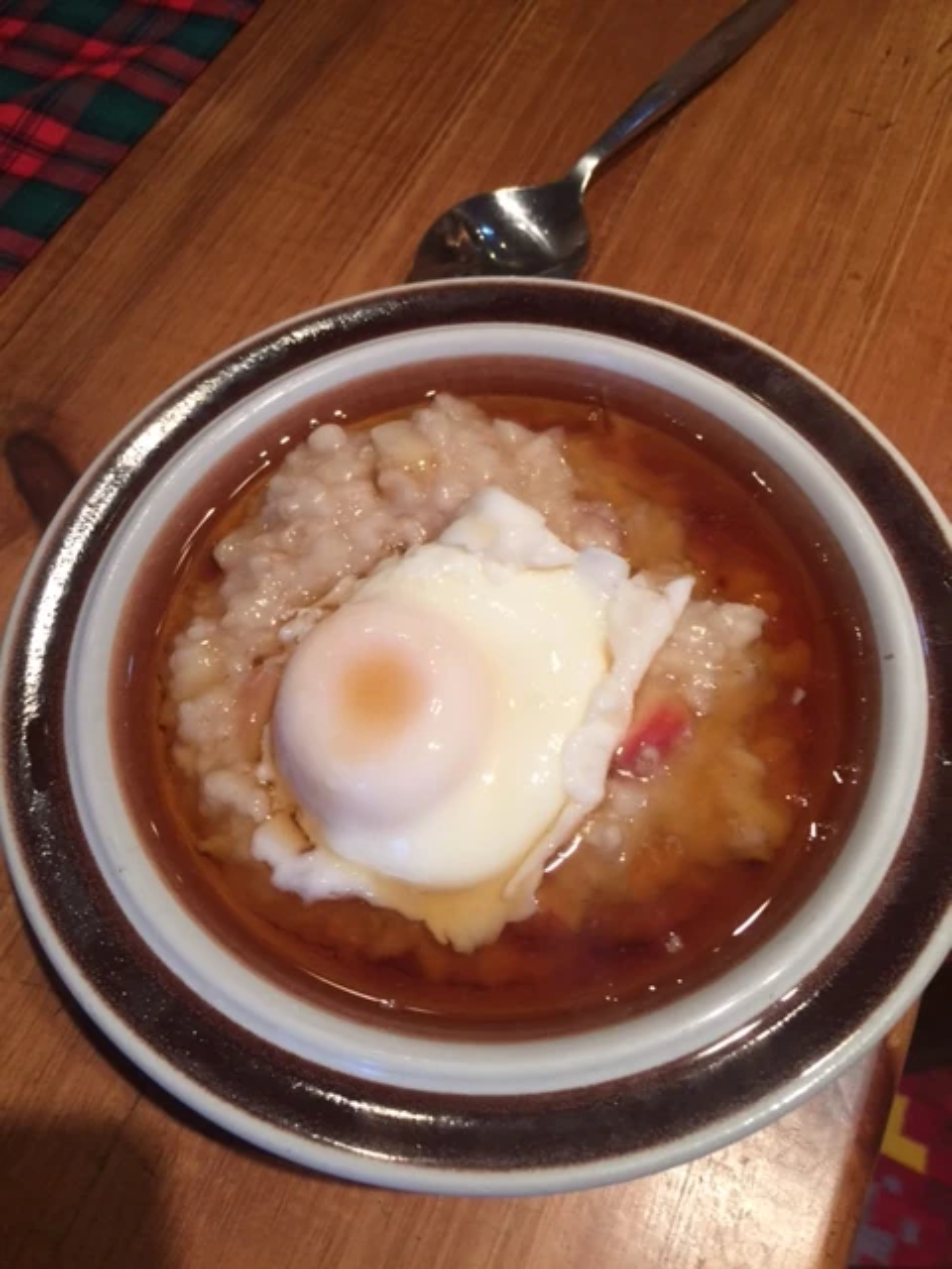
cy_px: 634
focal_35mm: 29
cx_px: 476
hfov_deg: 48.2
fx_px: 1063
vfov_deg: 61.7
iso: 32
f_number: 2.2
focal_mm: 4.15
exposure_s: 1/15
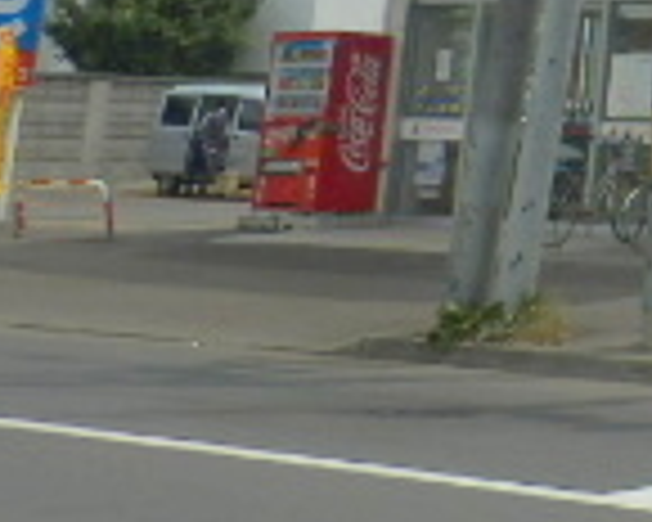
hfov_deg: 12.8
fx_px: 2489
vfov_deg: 11.0
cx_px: 1340
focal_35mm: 129
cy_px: -477
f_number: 8.8
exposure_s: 1/250
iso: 80
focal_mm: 5.3
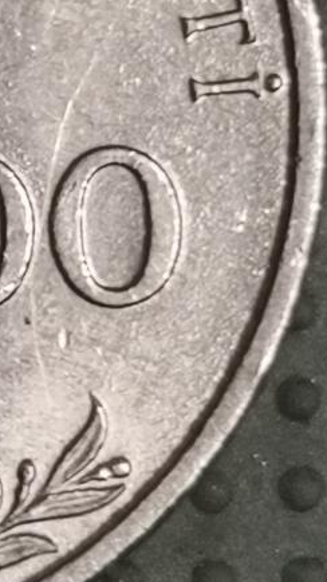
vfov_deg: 9.1
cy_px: 90
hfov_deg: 5.1
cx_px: -273
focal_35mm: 235
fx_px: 3624
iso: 250
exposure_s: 1/36
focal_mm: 4.75
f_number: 1.8
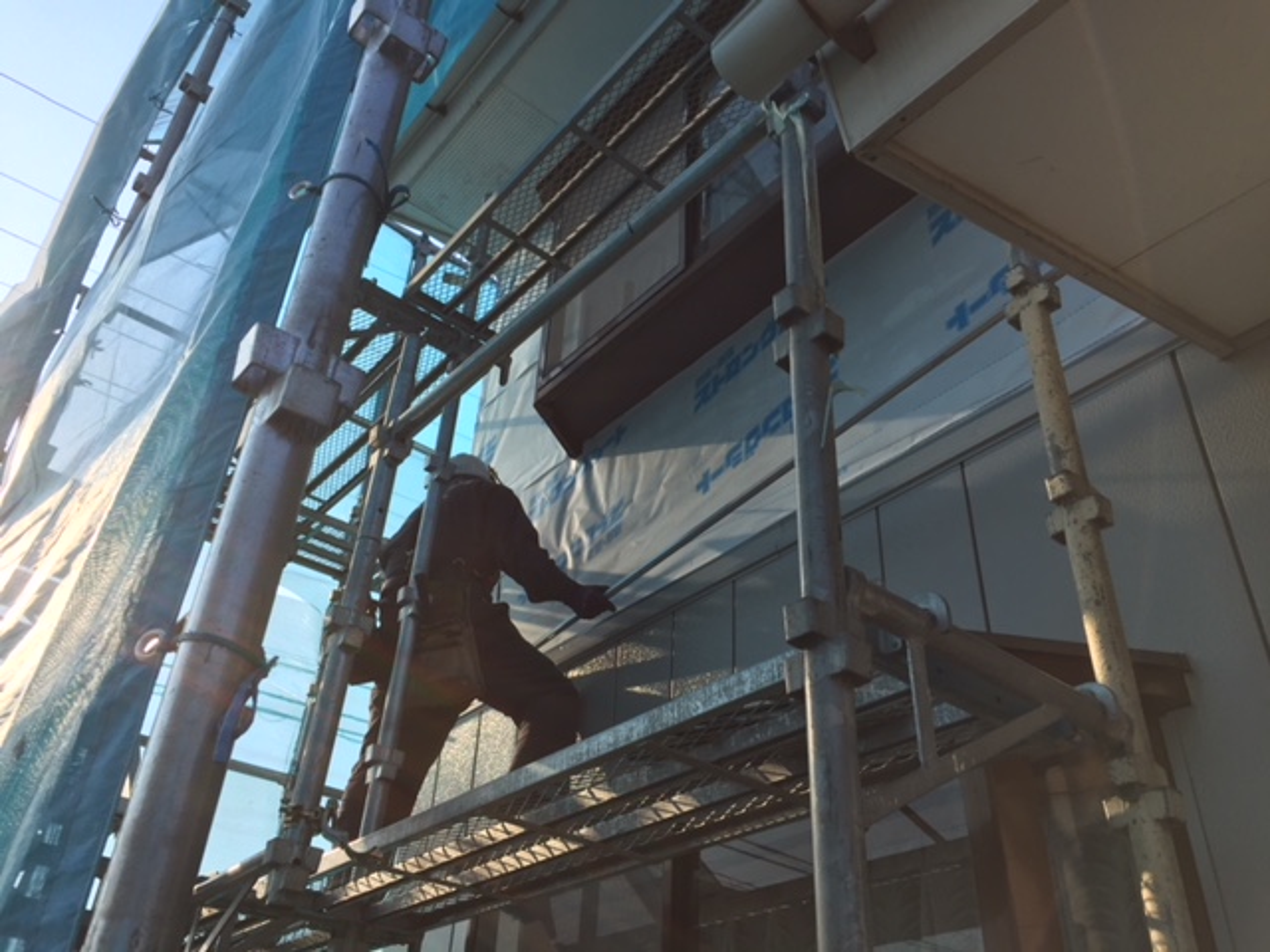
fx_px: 1064
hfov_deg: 61.7
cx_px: 635
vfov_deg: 48.2
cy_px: 476
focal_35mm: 29
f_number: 2.2
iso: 32
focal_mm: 4.15
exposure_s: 1/1130
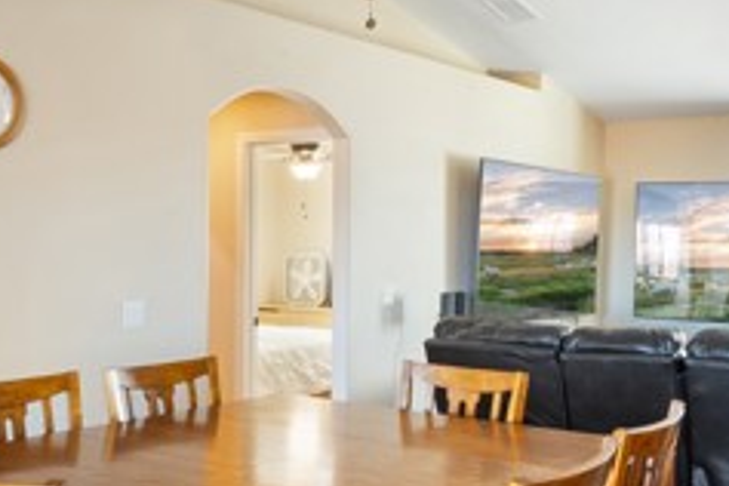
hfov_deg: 42.7
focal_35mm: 46
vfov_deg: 29.2
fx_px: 931
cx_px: 357
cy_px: 232
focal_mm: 17
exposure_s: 8
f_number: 22
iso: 100
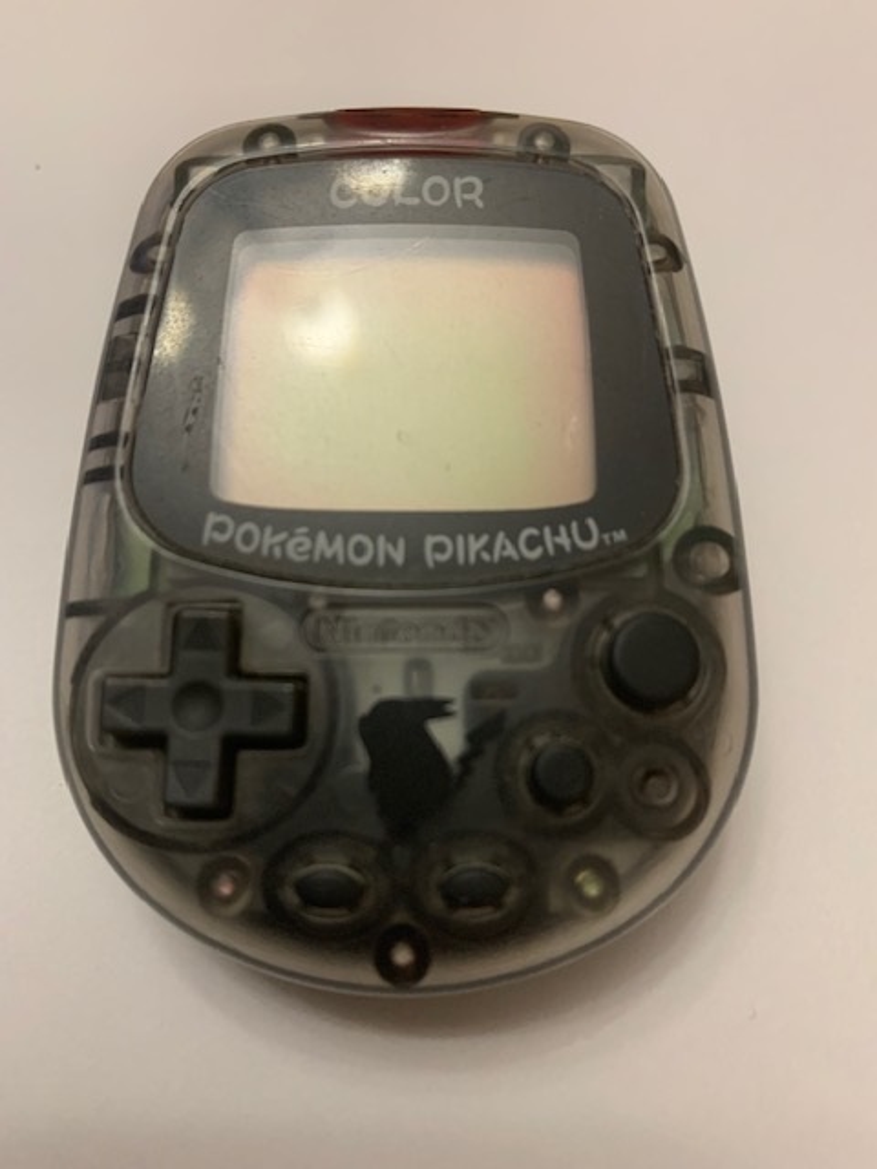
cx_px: 438
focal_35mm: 26
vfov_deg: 67.3
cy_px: 584
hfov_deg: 53.1
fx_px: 878
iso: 250
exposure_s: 1/50
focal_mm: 4.25
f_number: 1.8
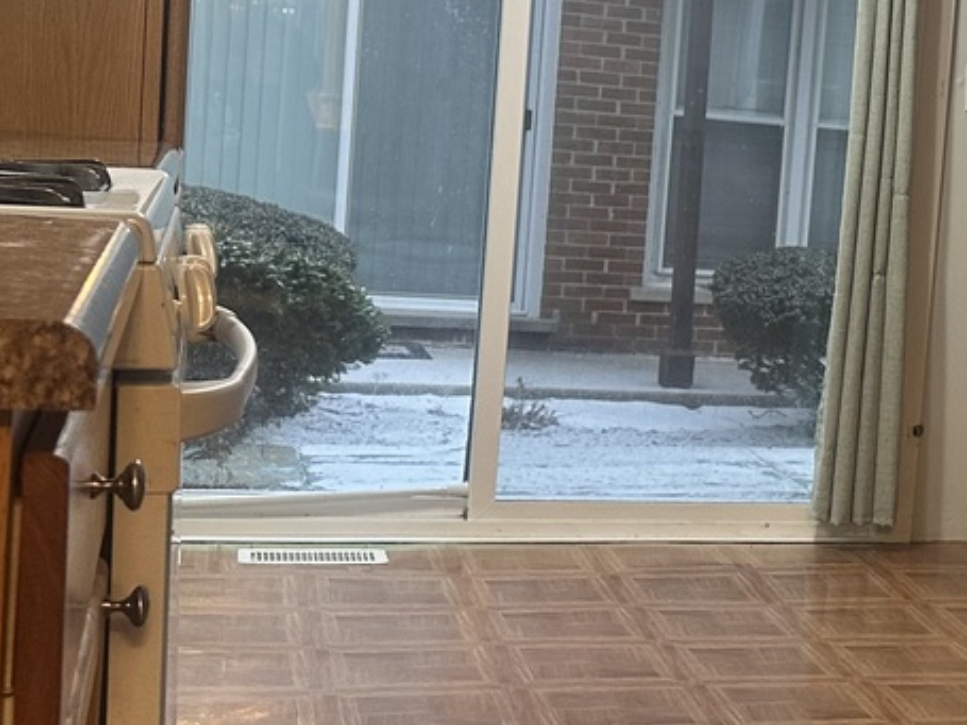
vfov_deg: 19.3
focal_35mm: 76
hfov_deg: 23.9
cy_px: 249
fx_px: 2123
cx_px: 1082
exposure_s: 1/60
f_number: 1.78
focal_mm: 6.86
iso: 200
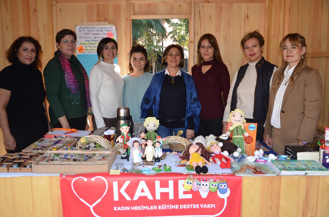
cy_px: 108
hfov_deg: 51.4
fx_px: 342
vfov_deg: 35.3
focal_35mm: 38
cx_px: 164
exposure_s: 1/250
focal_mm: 25
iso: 400
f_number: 4
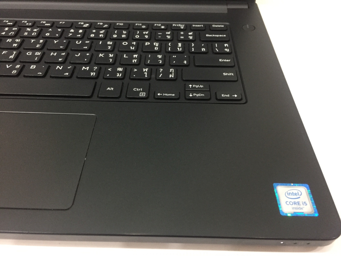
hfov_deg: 61.7
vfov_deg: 48.2
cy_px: 128
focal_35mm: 29
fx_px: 286
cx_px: 170
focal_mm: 4.15
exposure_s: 1/33
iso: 320
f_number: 2.2
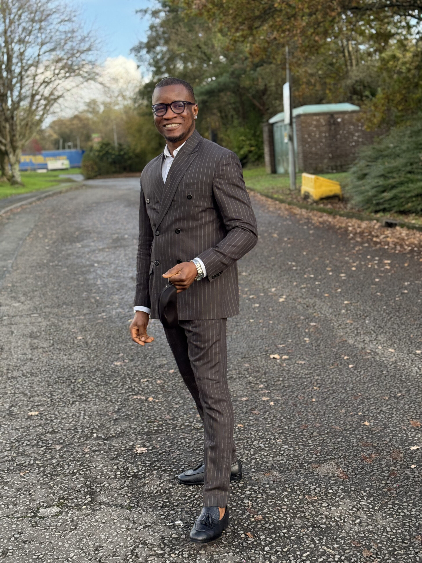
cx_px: 211
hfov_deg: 30.3
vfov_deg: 39.7
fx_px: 780
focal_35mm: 48
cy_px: 282
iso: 80
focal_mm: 6.76
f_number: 1.78
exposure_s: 1/242
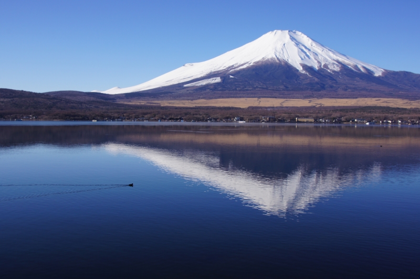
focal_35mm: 39
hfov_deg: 49.6
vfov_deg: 34.1
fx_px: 454
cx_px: 210
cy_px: 140
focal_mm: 26
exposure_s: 1/160
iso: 100
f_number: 11
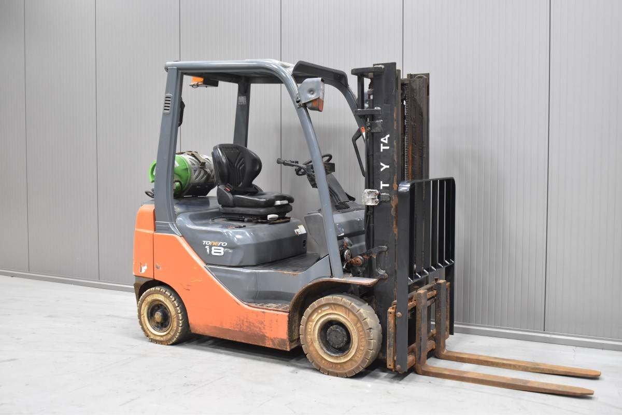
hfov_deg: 51.3
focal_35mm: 38
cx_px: 311
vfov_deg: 35.5
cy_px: 208
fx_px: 648
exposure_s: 1/25
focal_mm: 25
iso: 1600
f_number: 5
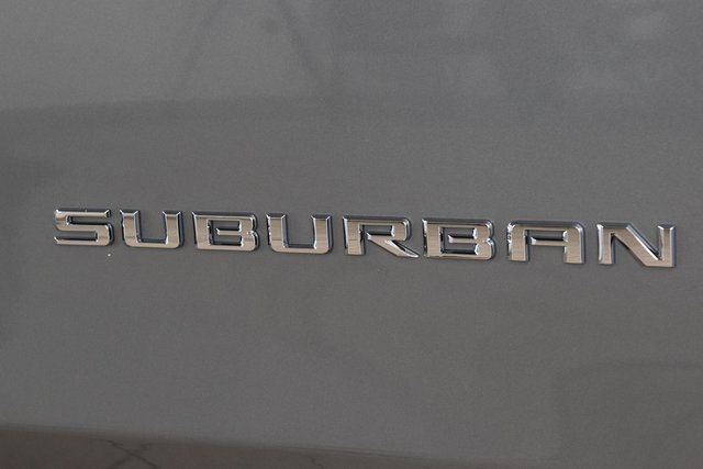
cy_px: 234
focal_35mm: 90
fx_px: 1758
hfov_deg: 22.6
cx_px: 352
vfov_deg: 15.2
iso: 1600
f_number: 7.1
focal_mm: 60
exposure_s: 1/30
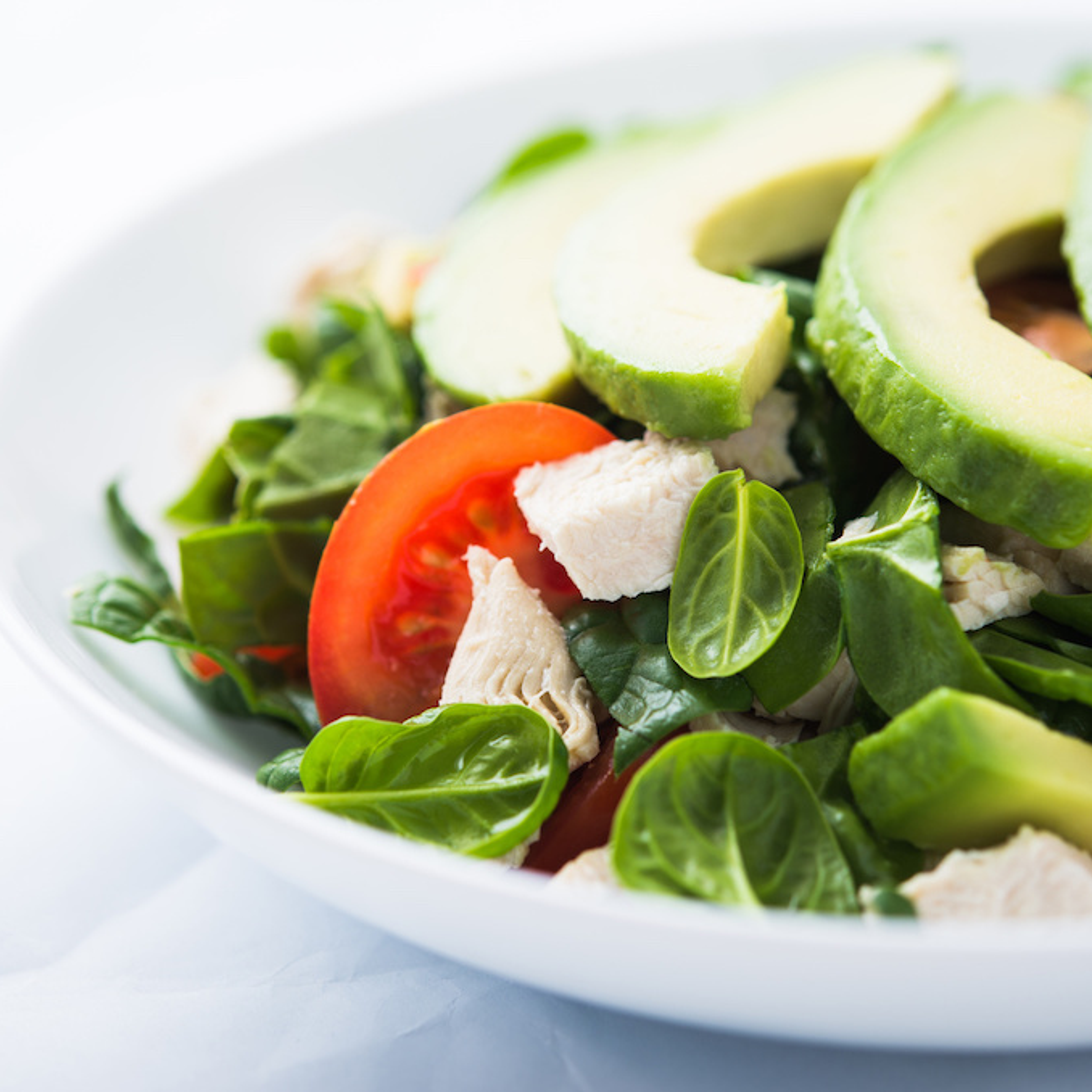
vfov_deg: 22.5
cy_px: 545
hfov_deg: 22.5
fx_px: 2748
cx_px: 557
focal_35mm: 77
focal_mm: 60
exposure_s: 1/125
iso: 80
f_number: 5
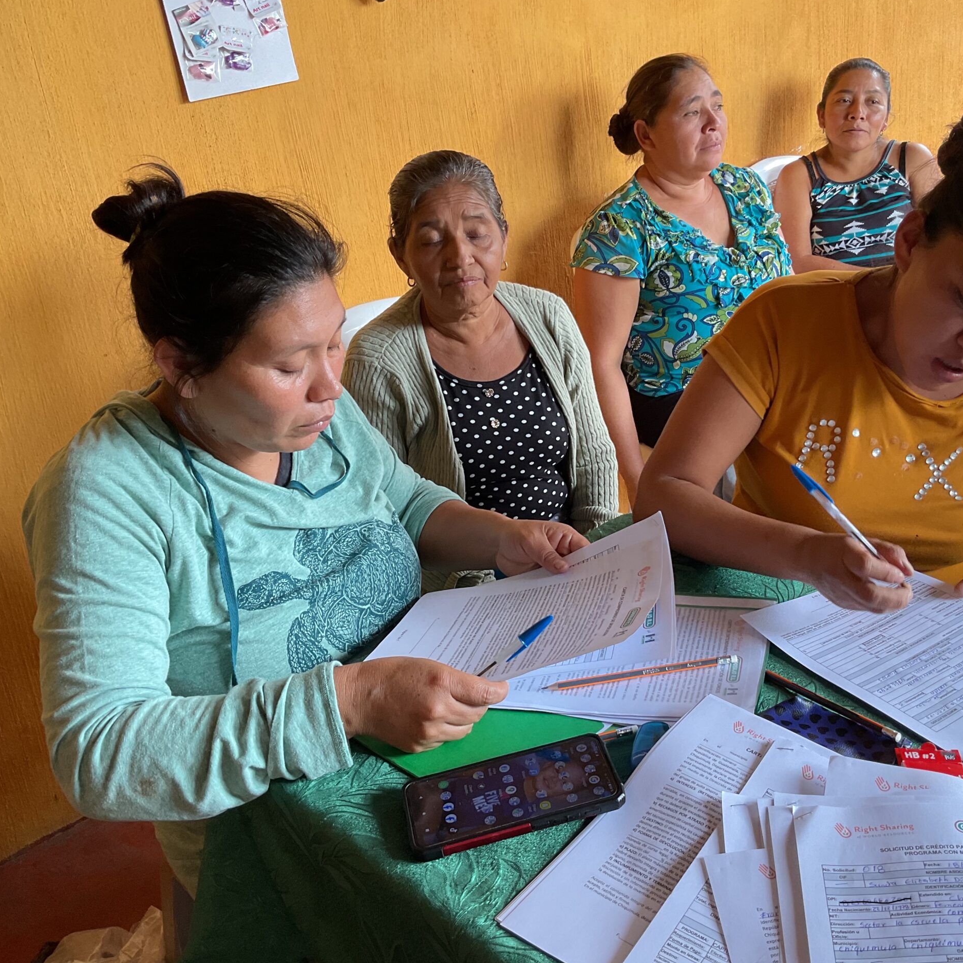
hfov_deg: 47.0
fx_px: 1102
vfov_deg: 47.2
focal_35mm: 35
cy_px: 479
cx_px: 564
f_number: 1.8
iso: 50
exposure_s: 1/60
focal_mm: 3
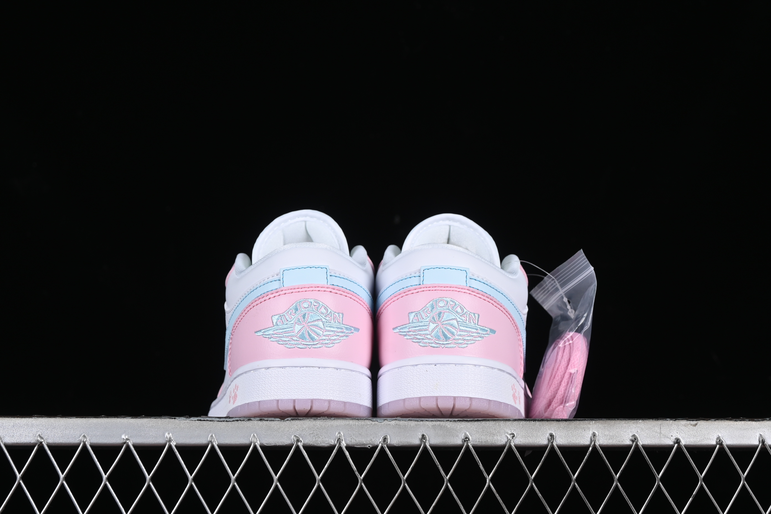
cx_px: 386
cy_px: 257
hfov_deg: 27.0
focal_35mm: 75
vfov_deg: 18.2
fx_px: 1606
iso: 160
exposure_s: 1/80
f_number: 8
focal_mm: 50
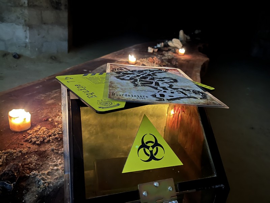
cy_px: 102
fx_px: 203
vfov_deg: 53.1
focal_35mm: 26
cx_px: 135
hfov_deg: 67.3
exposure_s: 1/5
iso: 640
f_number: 1.6
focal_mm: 5.1
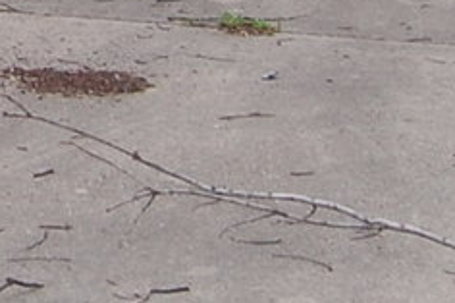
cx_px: -529
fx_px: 2349
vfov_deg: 6.9
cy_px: -438
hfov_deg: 10.0
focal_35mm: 186
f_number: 5.6
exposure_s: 1/500
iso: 250
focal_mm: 18
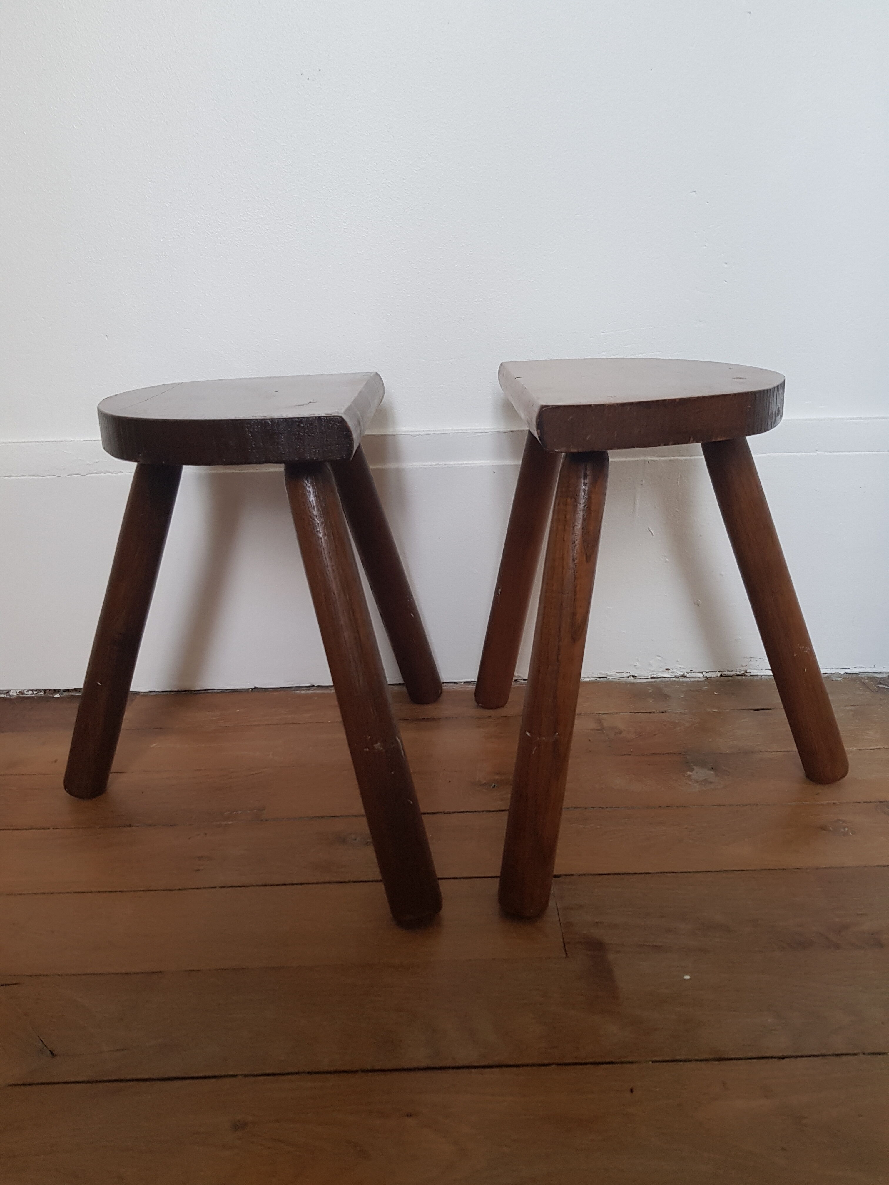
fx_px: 890
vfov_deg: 67.3
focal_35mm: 26
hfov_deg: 53.1
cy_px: 592
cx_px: 444
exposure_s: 1/60
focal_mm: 4.2
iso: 160
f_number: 1.7
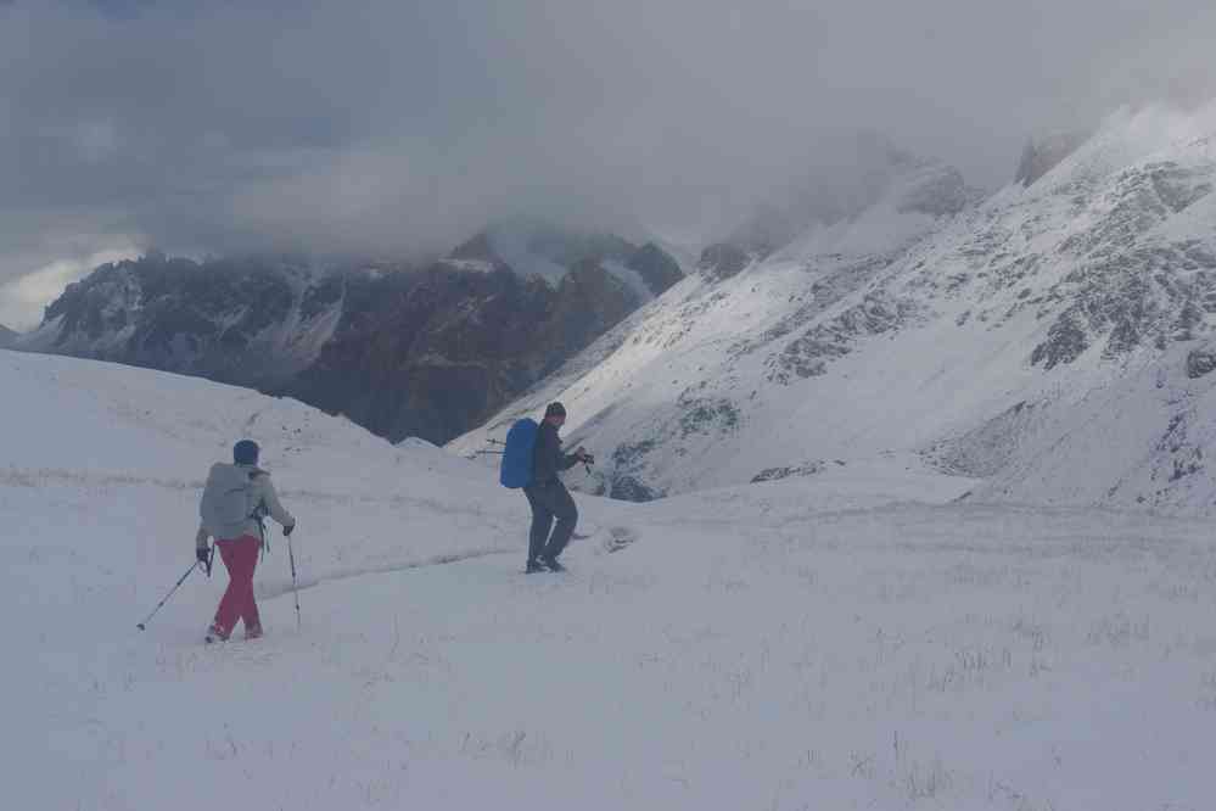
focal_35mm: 60
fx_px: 2027
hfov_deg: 33.4
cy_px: 406
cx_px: 608
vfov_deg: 22.6
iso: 200
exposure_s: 1/200
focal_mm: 40
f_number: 11
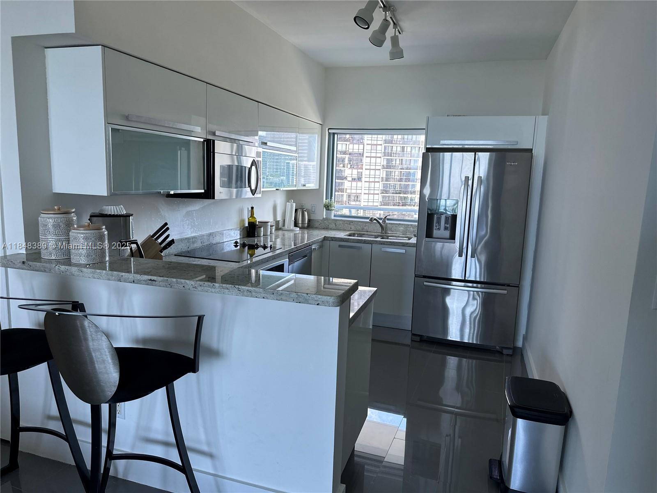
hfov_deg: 71.6
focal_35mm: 24
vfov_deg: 56.8
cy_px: 246
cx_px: 328
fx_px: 456
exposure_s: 1/120
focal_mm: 6.86
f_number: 1.78
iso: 125
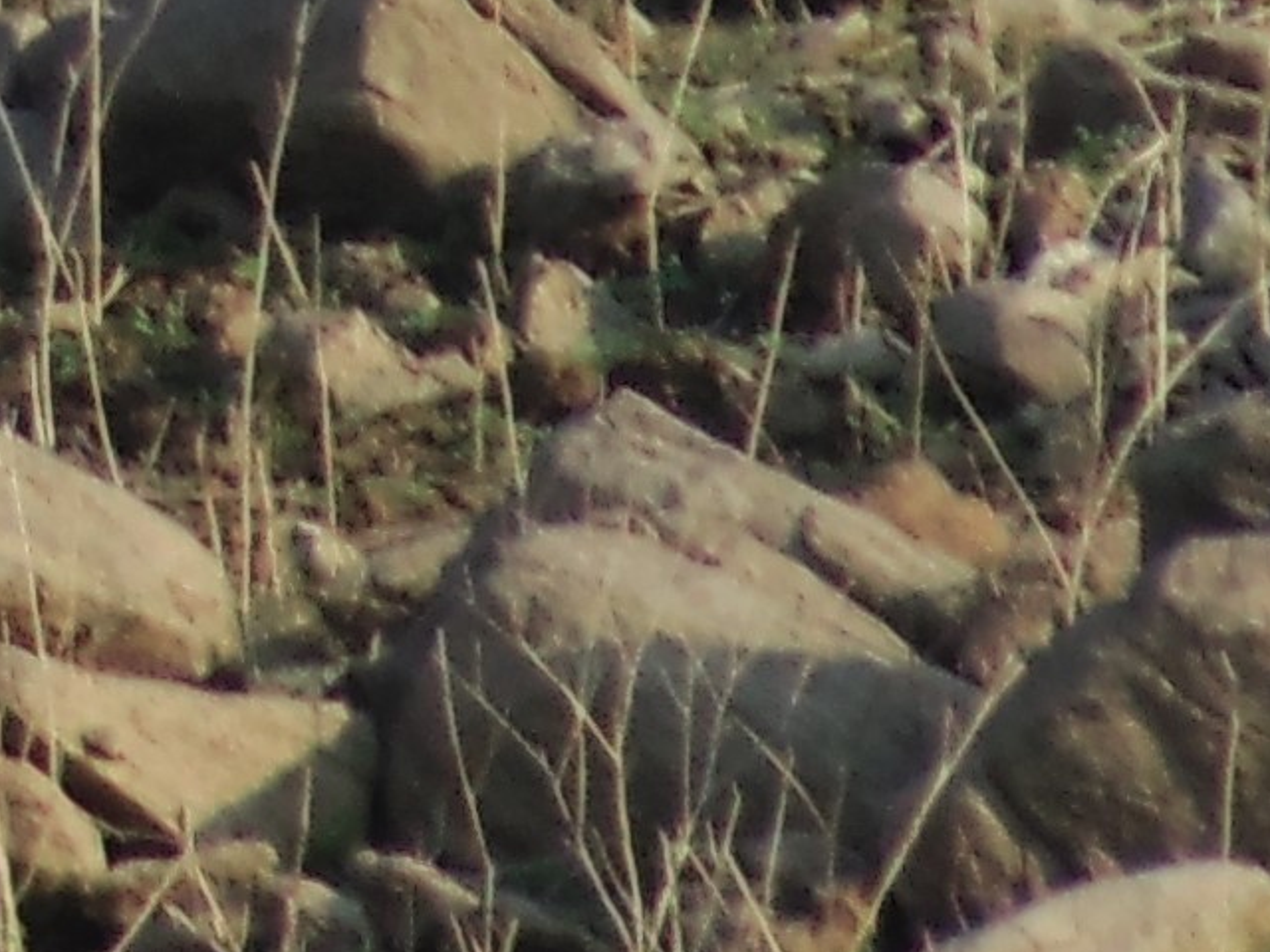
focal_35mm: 3778
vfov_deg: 0.4
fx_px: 138608
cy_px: -1670
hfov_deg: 0.5
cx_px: -2453
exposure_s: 1/250
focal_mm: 94.5
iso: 80
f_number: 5.8
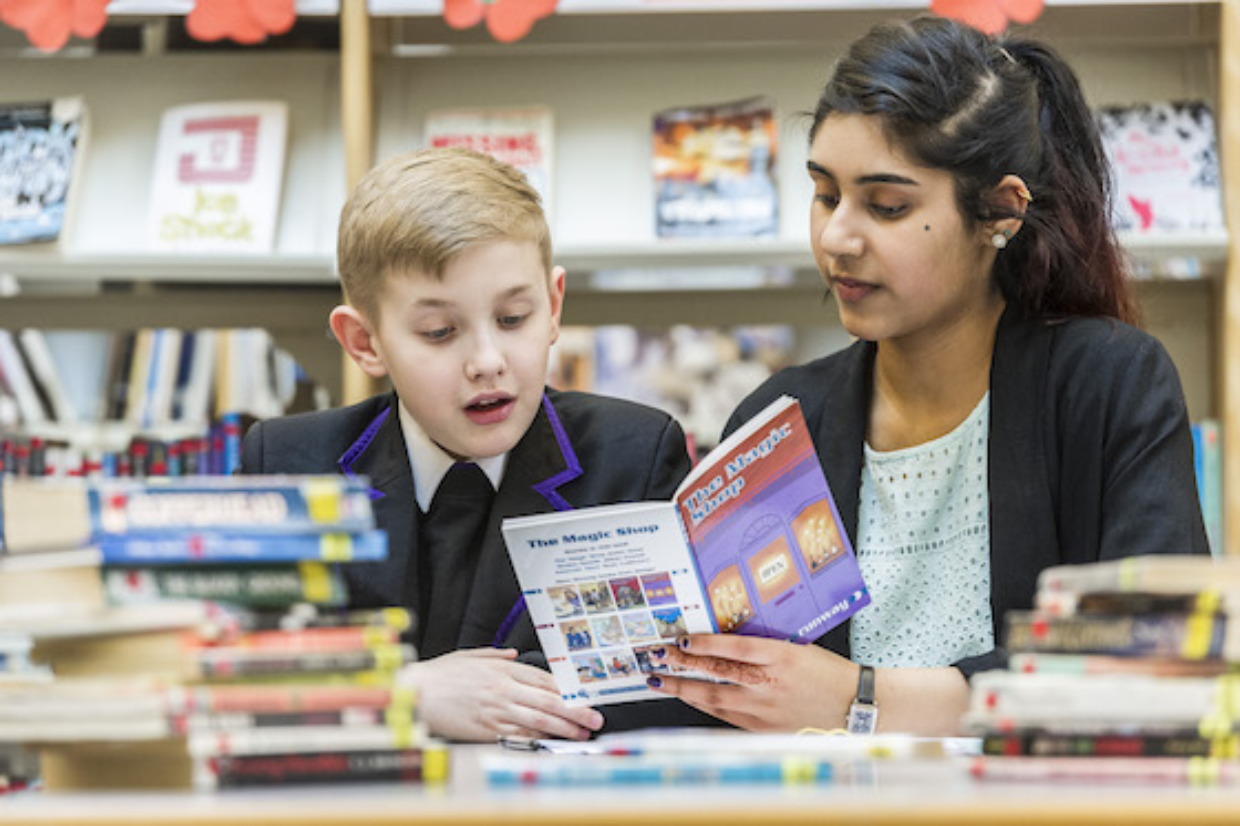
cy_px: 413
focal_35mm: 185
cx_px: 620
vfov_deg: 7.4
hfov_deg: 11.1
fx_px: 6370
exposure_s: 1/200
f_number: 3.5
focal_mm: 185
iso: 3200
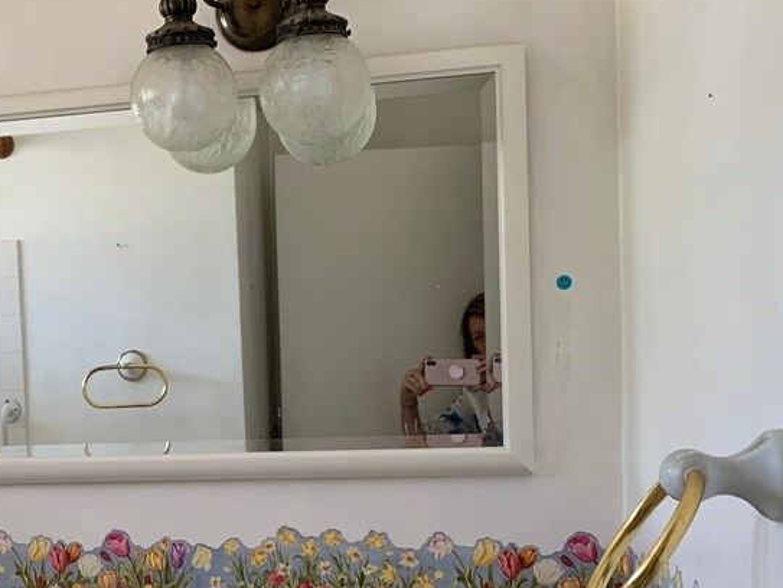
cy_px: 440
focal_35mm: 49
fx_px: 1109
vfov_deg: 29.3
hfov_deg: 37.4
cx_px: 151
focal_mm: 4.25
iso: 100
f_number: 1.8
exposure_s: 1/63
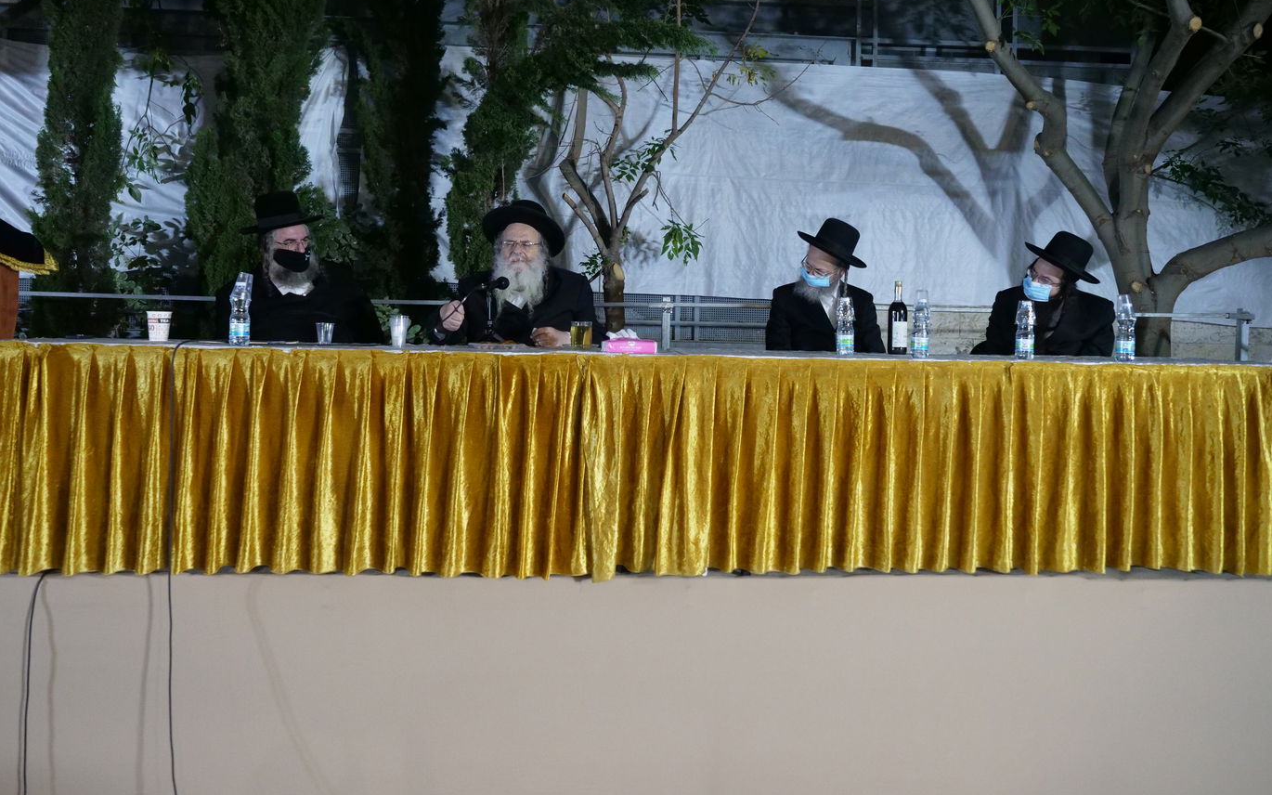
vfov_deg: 47.3
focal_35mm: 26
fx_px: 901
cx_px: 634
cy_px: 310
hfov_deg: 70.4
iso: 2000
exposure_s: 1/100
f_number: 2.8
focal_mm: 12
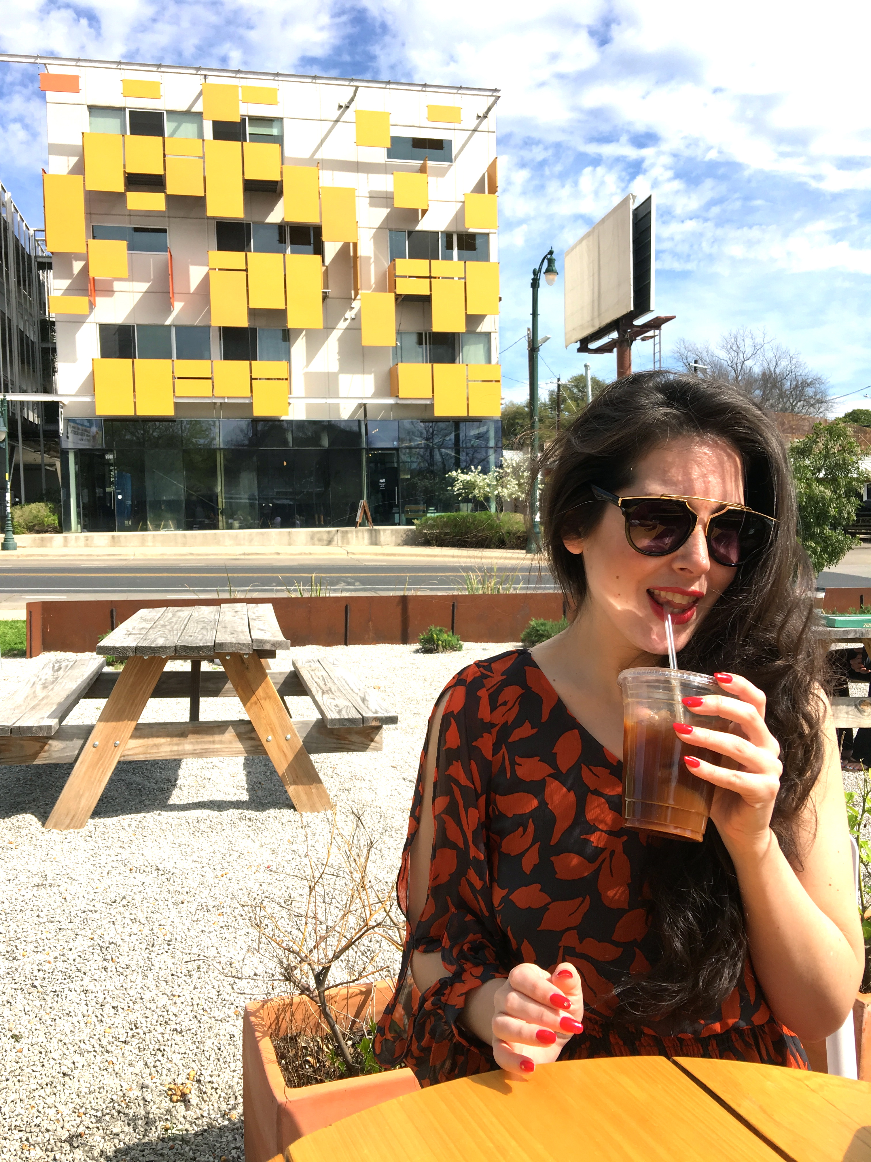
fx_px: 973
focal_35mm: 29
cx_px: 436
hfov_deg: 48.2
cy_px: 581
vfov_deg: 61.7
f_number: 2.2
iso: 25
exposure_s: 1/1399
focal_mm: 4.15
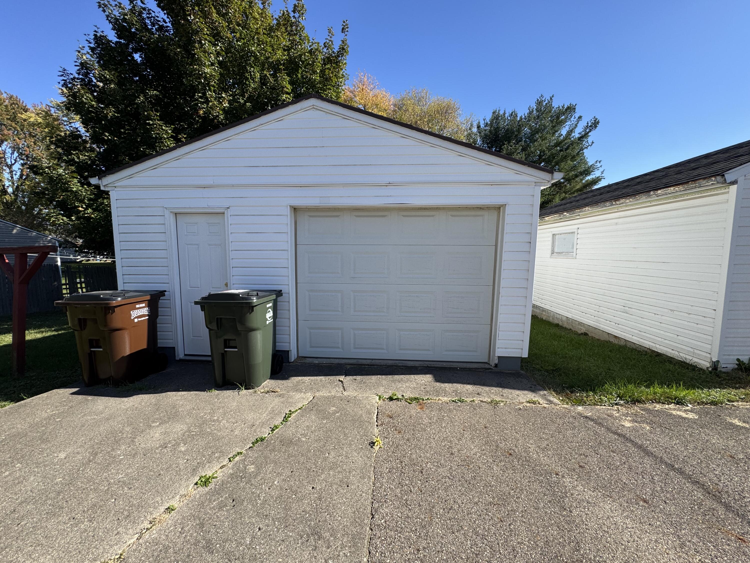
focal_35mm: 14
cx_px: 375
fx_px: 303
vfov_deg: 85.7
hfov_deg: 102.1
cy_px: 282
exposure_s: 1/1078
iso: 50
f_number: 2.2
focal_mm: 2.22
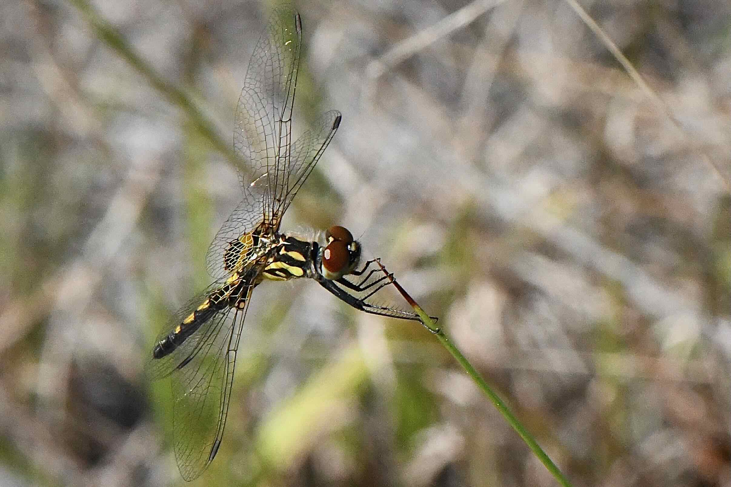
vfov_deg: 13.0
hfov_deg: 19.5
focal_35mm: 105
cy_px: 244
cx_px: 366
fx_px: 2132
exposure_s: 1/2000
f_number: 22
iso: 4000
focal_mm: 105
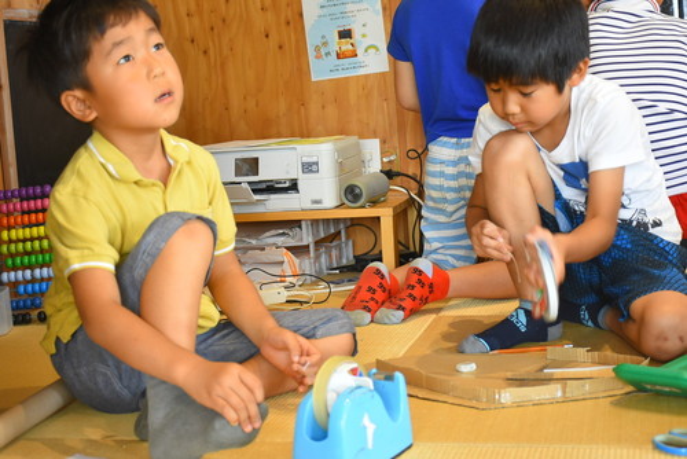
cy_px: 230
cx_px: 344
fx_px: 1088
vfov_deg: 23.8
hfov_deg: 35.0
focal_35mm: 57
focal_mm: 38
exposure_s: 1/80
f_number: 4.2
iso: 800
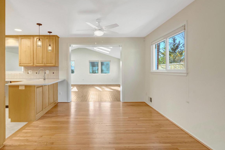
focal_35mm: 20
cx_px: 99
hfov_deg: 83.6
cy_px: 72
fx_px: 125
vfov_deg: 61.9
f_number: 8
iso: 1250
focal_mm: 16
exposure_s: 1/125
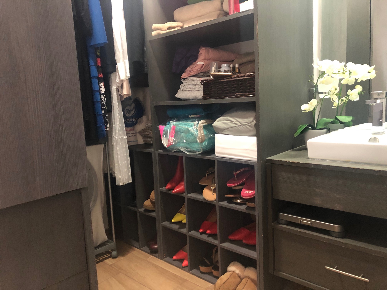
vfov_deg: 49.7
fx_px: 313
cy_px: 145
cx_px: 194
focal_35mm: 28
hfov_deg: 63.4
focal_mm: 3.99
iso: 100
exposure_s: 1/5
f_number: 1.8
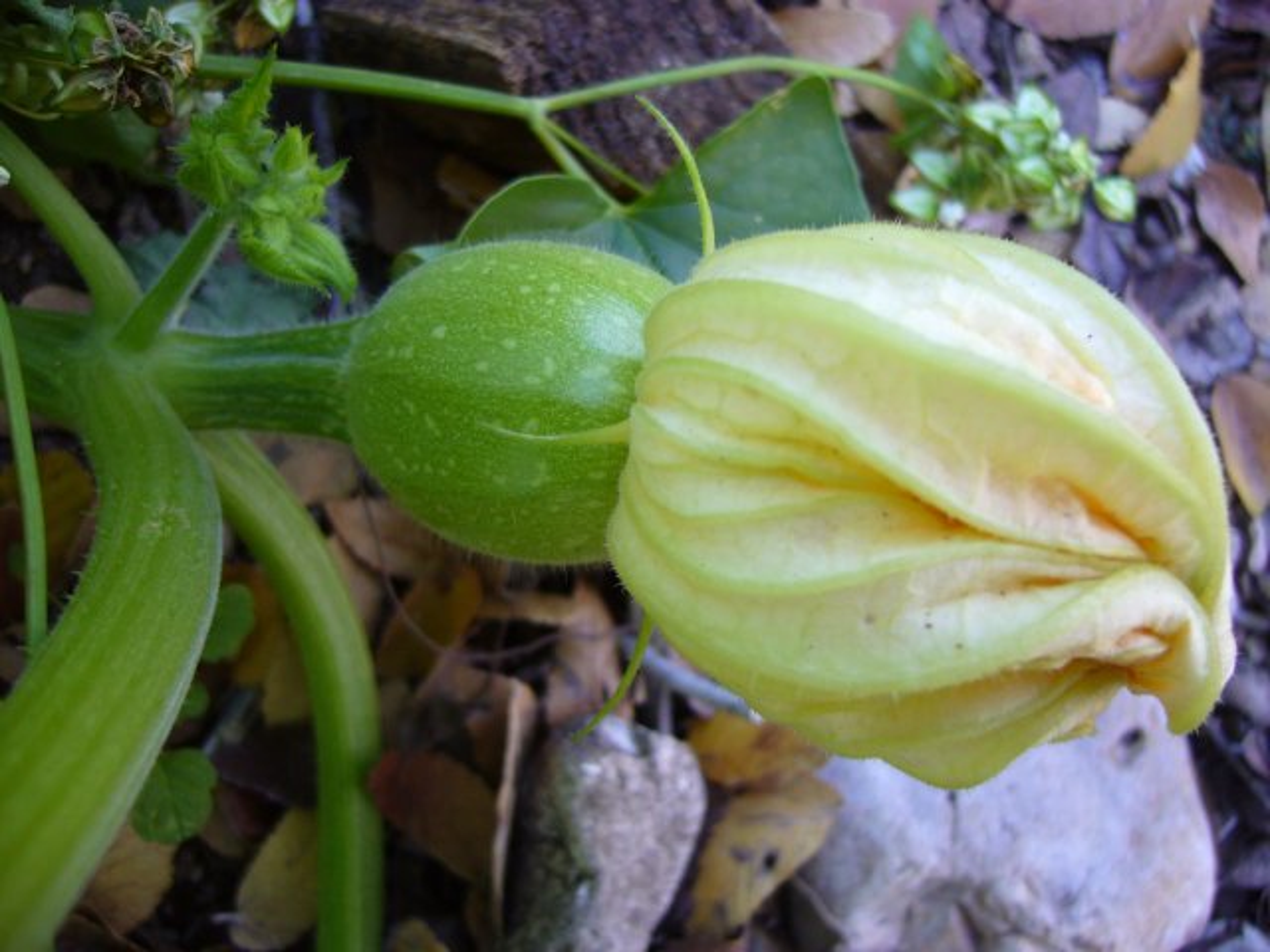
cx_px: 635
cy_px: 476
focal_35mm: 35
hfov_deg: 52.6
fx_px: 1284
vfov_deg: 40.7
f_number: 2.8
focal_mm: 5.8
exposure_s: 1/50
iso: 100
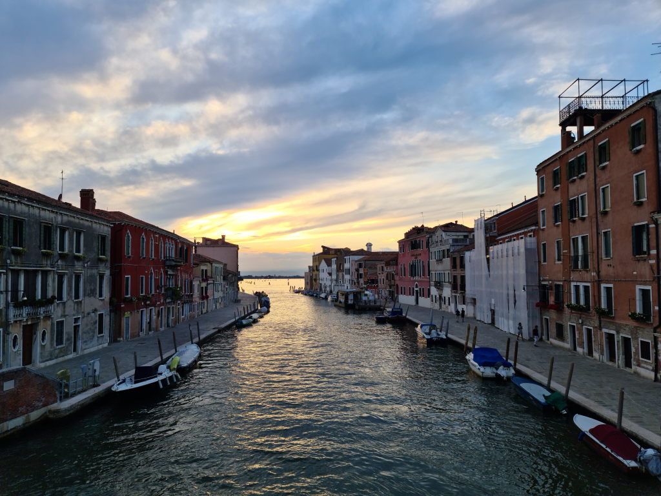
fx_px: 477
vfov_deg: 54.9
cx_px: 330
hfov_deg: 69.4
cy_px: 248
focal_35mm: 25
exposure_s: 1/103
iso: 50
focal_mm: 7
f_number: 1.8
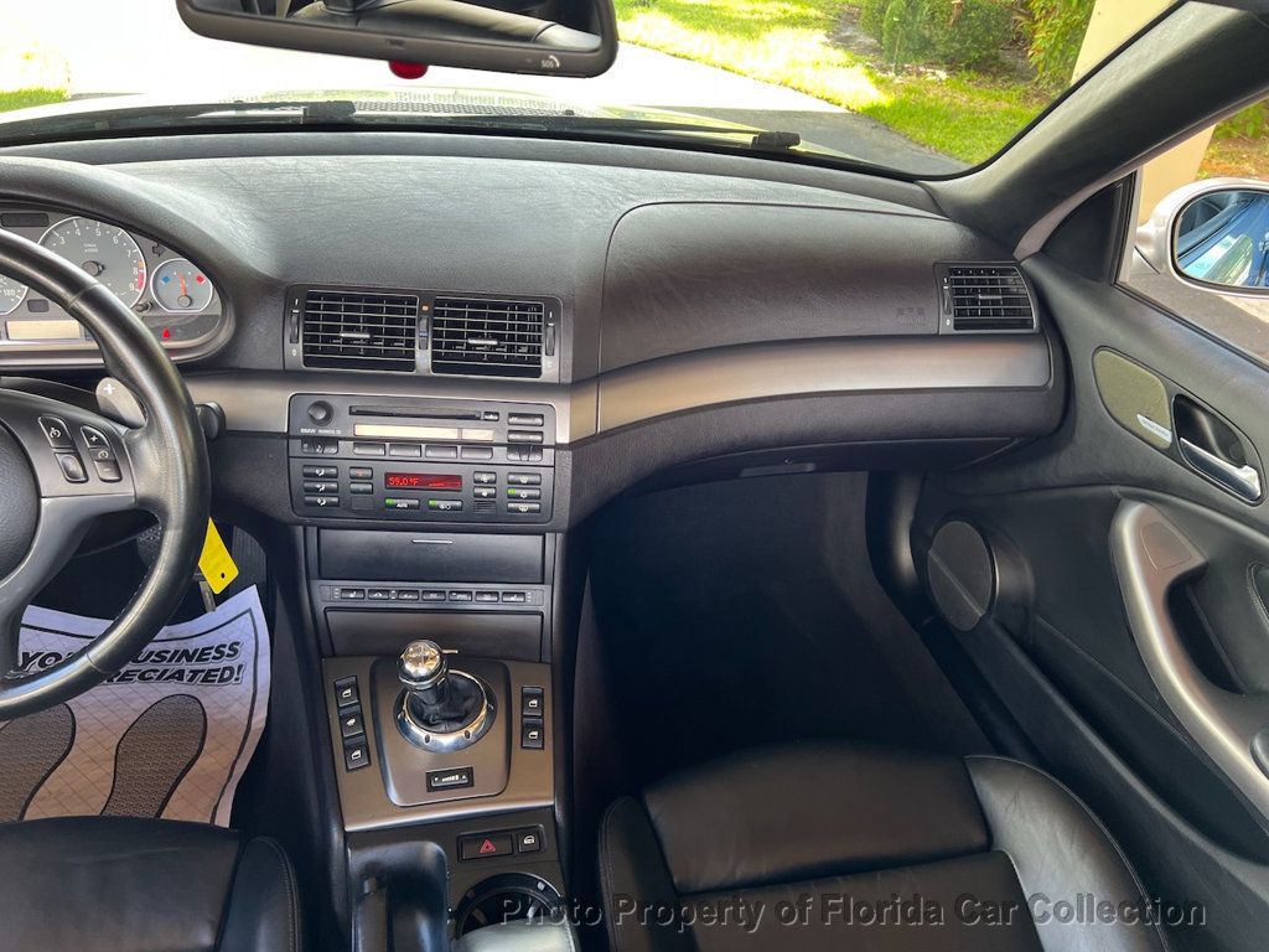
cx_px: 634
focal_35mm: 26
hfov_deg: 67.3
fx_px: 953
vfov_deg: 53.1
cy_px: 476
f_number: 1.5
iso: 80
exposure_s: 1/121
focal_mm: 5.7
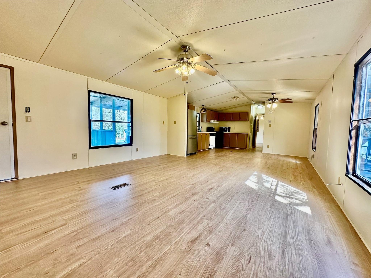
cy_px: 139
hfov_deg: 102.1
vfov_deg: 85.7
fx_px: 150
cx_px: 186
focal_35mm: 14
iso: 100
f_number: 2.2
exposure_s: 1/120
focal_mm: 2.22
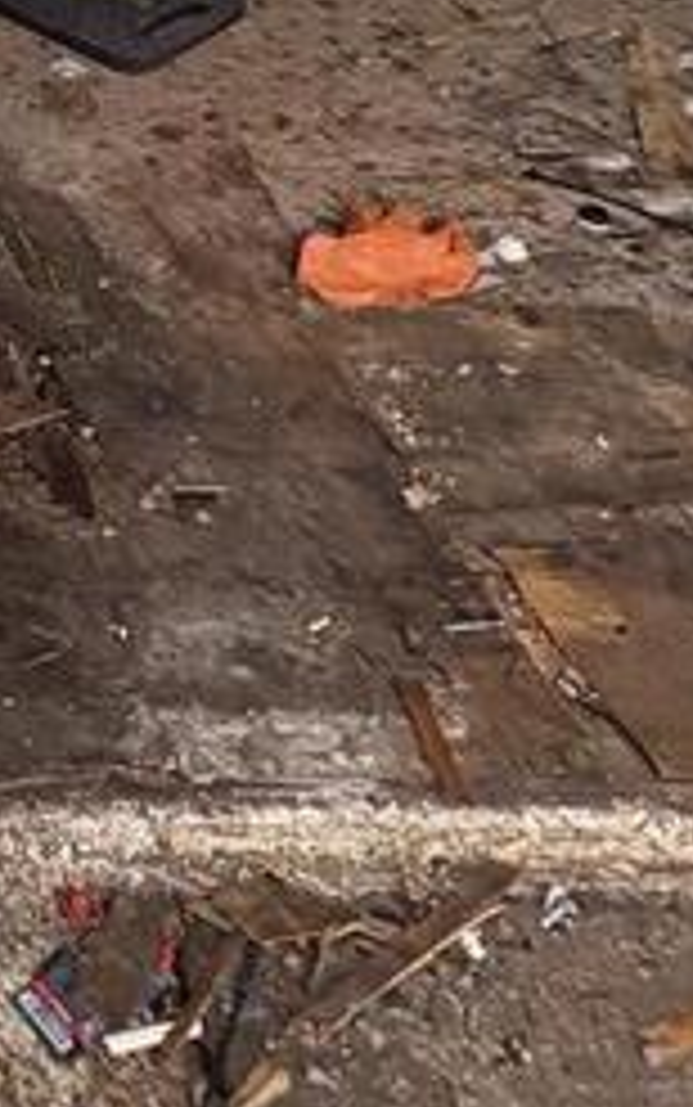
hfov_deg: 17.0
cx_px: -724
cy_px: -324
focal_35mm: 54
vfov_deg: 30.0
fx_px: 1630
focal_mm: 2.22
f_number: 2.2
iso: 64
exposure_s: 1/99
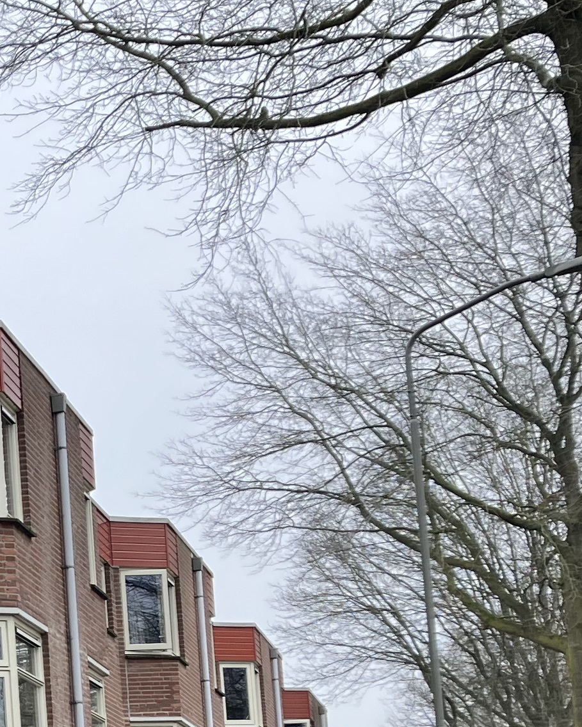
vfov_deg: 18.9
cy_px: 811
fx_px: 2088
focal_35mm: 97
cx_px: -502
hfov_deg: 13.9
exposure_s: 1/163
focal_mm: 3.99
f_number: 1.8
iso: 32
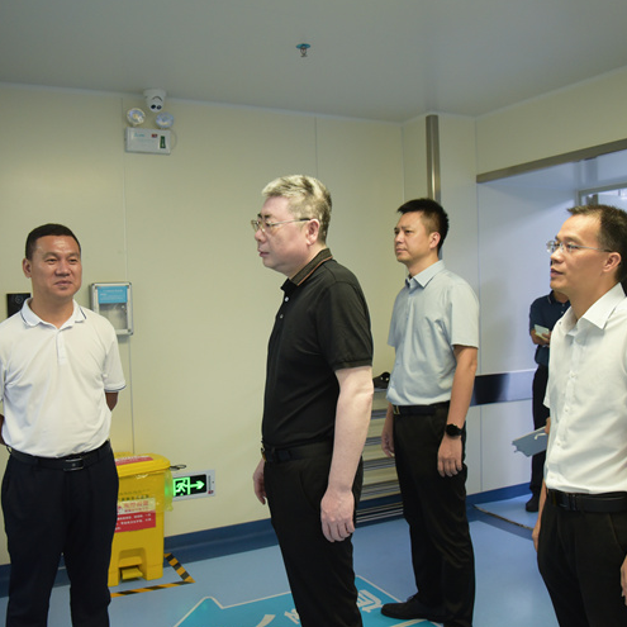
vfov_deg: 49.7
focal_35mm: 33
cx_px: 285
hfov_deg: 49.7
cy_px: 323
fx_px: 676
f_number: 5
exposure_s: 1/100
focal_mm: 24
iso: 1600
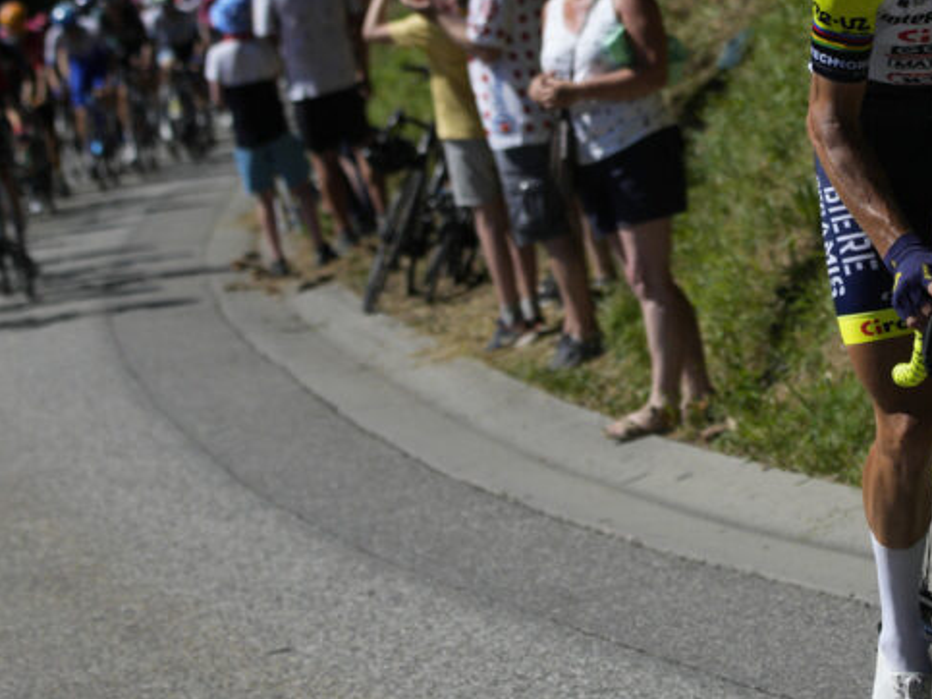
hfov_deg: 9.9
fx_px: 5357
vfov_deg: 7.5
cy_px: 311
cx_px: 700
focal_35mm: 199
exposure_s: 1/10000
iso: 1250
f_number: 5.6
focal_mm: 100
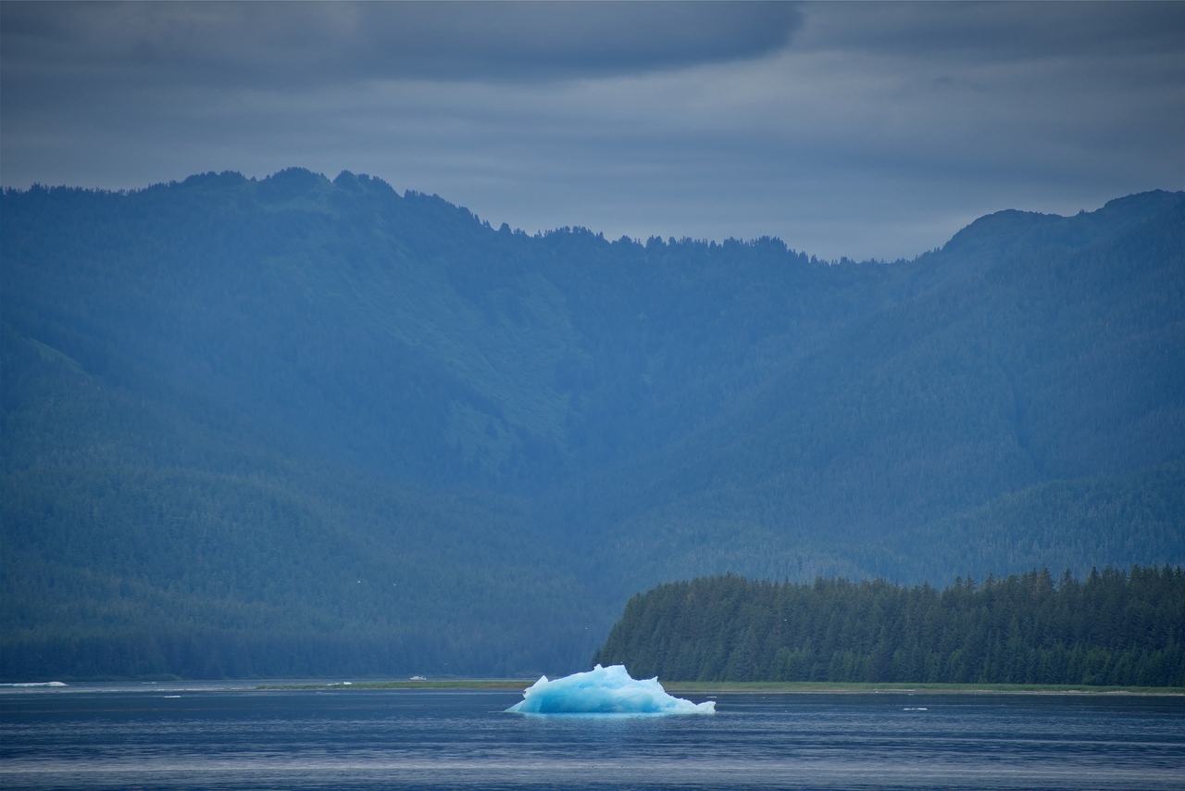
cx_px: 592
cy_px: 396
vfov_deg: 4.6
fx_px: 9877
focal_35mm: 300
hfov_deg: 6.9
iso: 200
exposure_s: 1/640
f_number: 5.6
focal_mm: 300
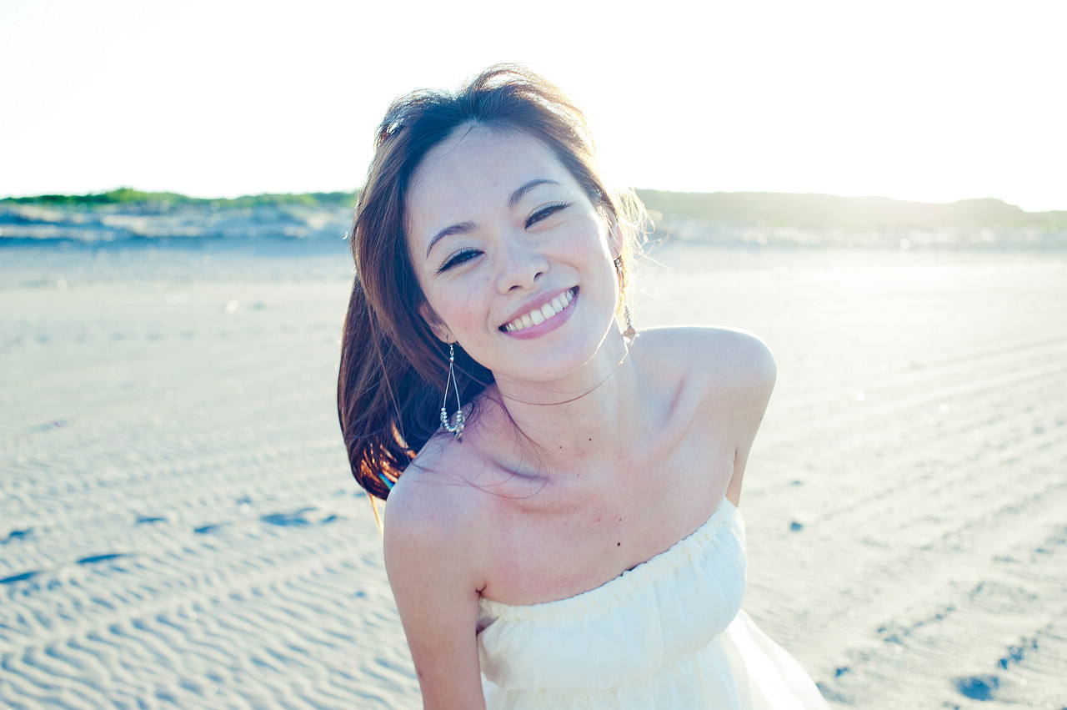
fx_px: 1036
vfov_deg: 37.8
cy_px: 355
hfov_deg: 54.5
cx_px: 534
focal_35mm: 35
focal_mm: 35
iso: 200
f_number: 5.6
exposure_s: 1/250
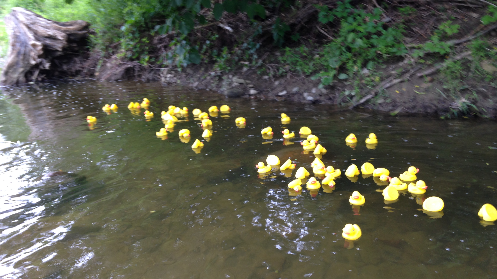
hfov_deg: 55.3
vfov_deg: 32.8
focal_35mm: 36
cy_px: 145
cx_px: 249
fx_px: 474
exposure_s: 1/20
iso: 50
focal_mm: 4.12
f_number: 2.4
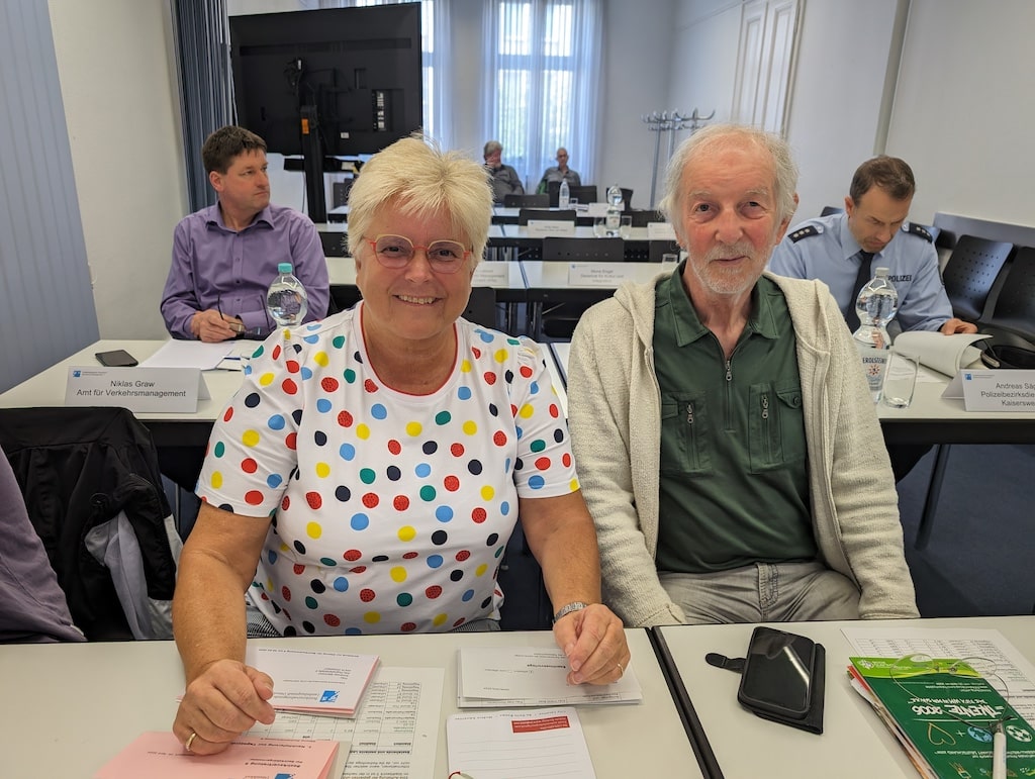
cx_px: 518
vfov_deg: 56.9
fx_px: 719
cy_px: 390
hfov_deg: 71.5
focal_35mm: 24
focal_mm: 6.9
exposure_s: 1/50
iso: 30
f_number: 1.68
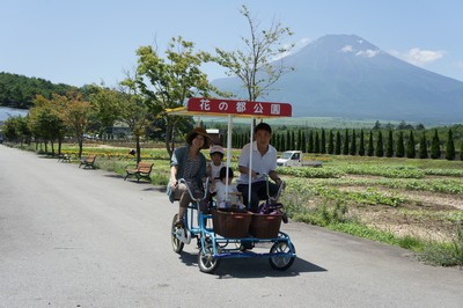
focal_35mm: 44
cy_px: 154
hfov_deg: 45.0
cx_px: 232
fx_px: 559
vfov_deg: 30.8
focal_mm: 29
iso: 200
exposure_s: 1/400
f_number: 8
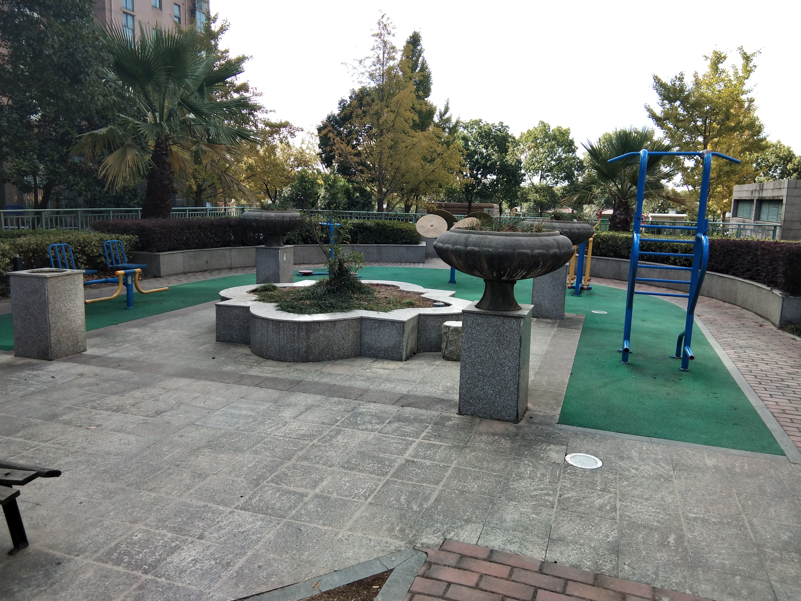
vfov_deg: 45.4
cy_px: 300
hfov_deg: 58.4
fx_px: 717
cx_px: 400
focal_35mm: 31
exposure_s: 1/354
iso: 50
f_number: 2.2
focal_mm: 3.69
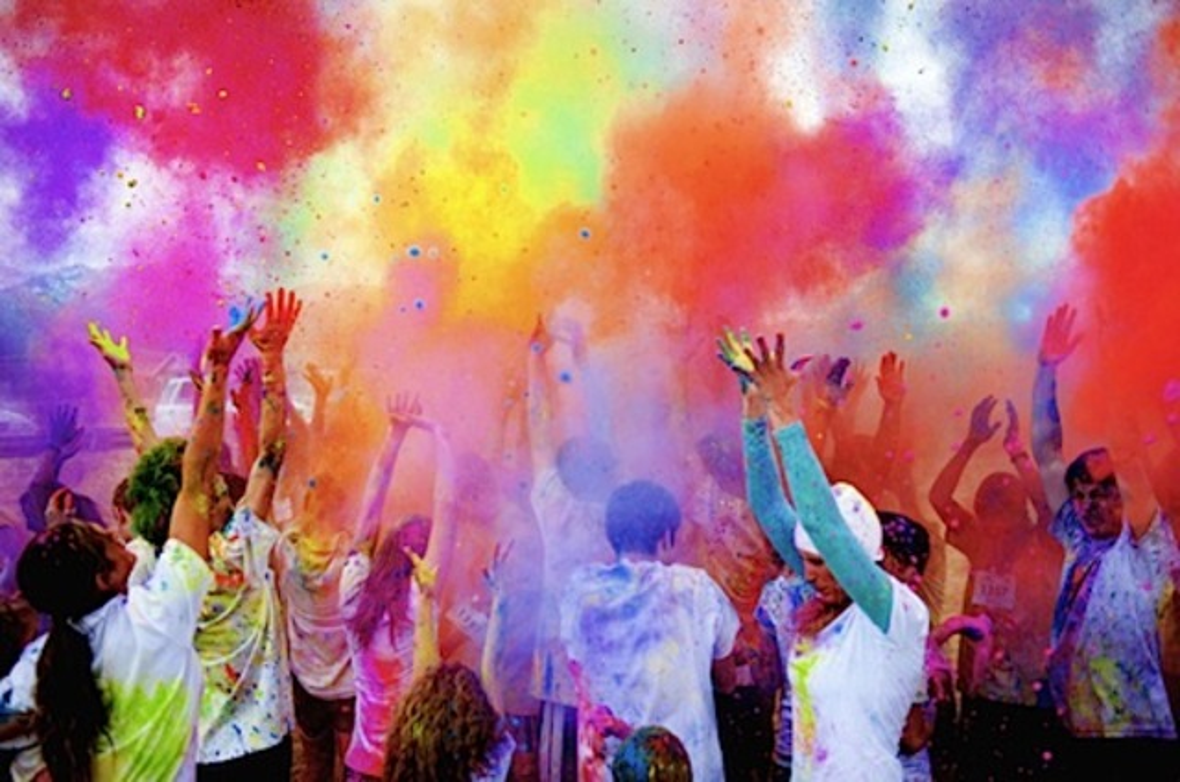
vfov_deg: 31.8
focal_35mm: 42
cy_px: 391
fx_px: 1374
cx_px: 590
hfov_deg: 46.5
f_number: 2.8
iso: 200
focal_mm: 42
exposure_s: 1/800
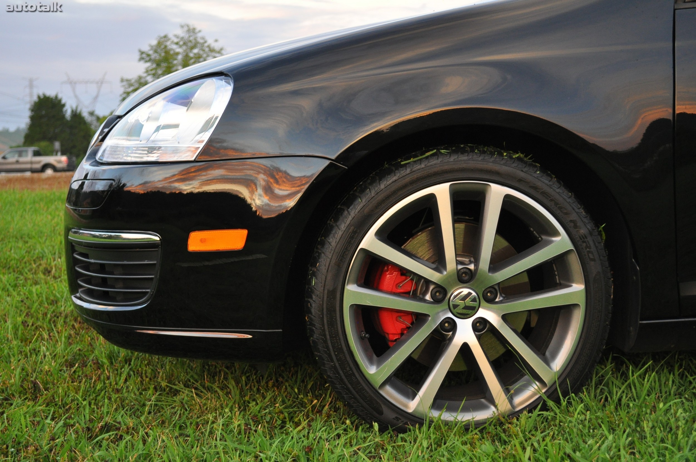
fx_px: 1014
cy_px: 231
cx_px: 348
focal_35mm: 52
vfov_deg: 25.7
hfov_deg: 37.9
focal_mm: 35
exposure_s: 1/40
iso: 800
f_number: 5
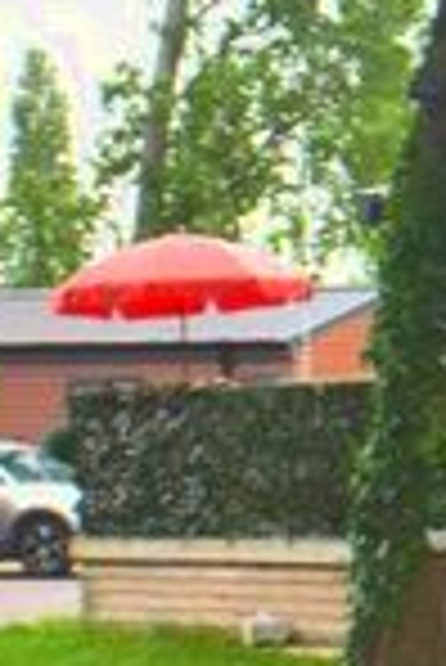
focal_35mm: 156
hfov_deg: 7.4
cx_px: 1473
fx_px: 2892
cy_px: 331
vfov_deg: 13.2
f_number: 10
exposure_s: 1/200
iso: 400
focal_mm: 22
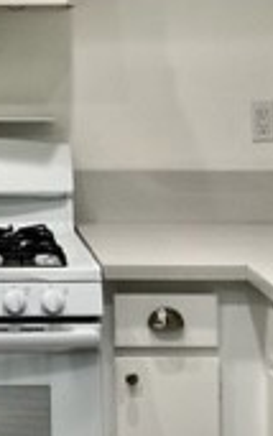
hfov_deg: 12.4
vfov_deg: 19.9
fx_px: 1225
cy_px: 56
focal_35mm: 103
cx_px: -74
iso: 64
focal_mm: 5.7
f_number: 1.5
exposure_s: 1/120
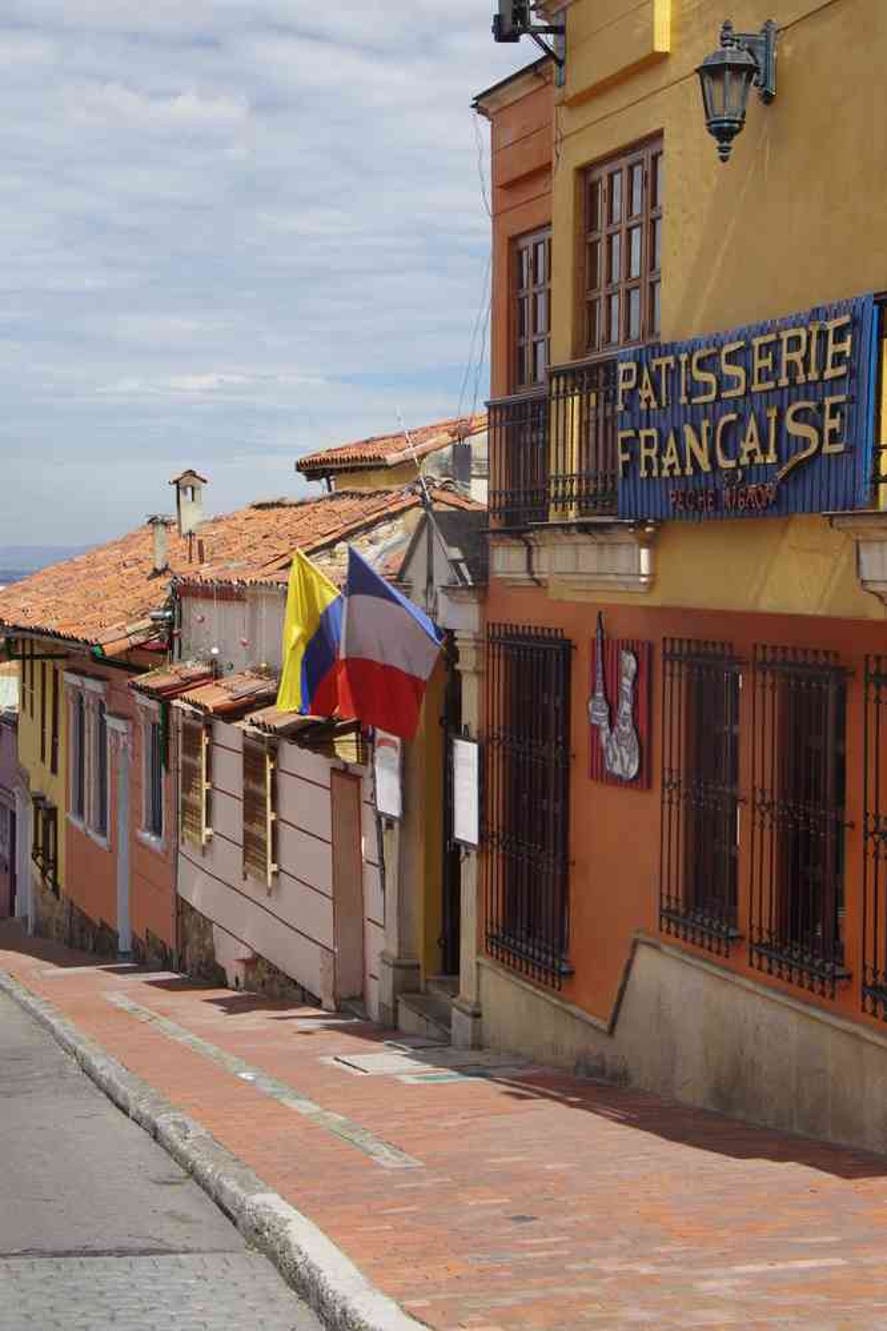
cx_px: 444
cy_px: 666
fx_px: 2661
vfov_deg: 28.1
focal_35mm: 72
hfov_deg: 18.9
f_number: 11
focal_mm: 47.5
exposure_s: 1/100
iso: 200
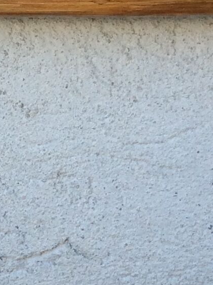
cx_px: -98
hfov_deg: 9.7
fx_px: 1216
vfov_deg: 13.3
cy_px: 86
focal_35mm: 148
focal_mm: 3.3
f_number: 2.4
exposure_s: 1/125
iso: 32
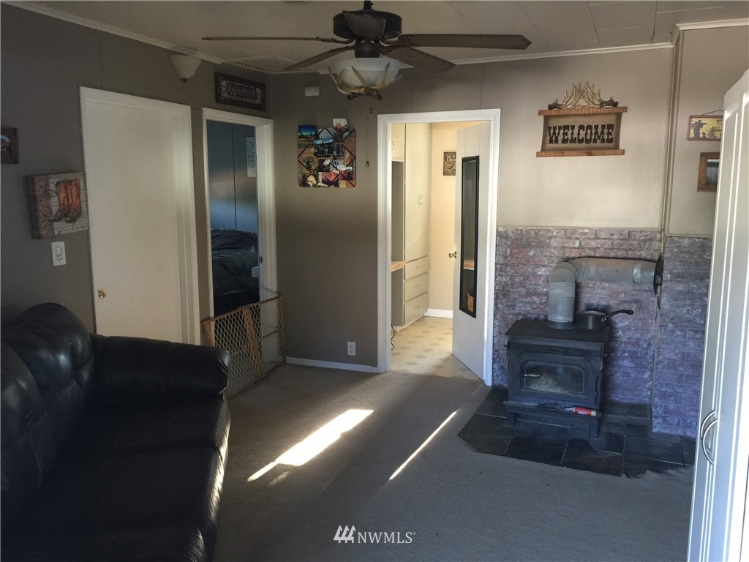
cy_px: 281
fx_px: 627
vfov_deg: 48.2
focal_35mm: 29
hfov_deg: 61.7
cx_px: 374
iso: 80
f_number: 2.2
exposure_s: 1/15
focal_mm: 4.15
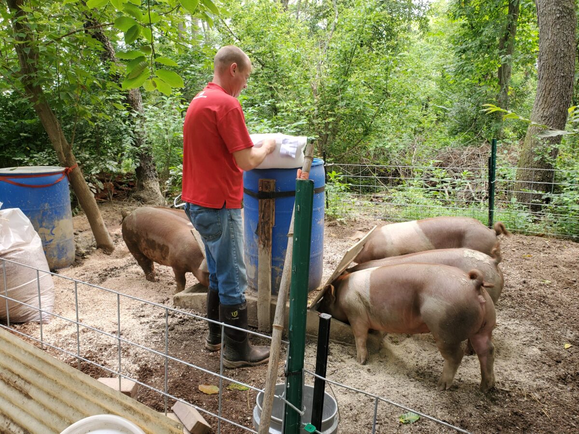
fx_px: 435
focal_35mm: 26
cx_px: 290
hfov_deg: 67.3
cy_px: 217
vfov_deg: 53.1
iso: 100
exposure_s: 1/100
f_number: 2.4
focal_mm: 4.3
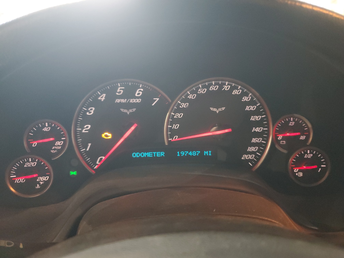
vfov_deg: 53.1
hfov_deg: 67.3
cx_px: 172
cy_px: 129
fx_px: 258
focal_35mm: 26
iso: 316
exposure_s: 1/15
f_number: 1.5
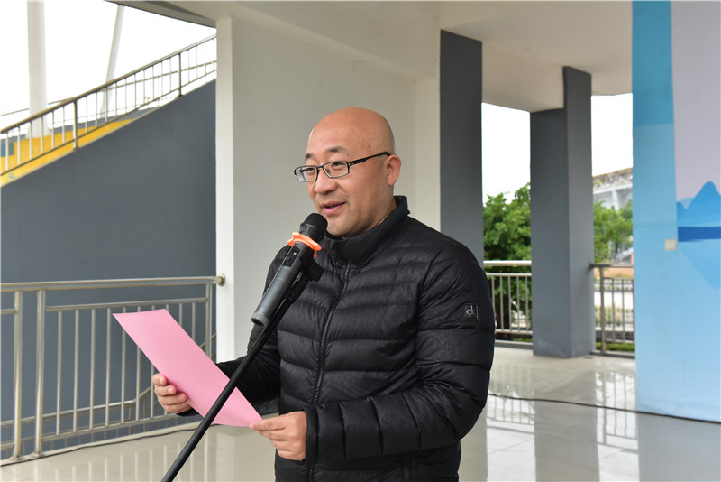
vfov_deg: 31.9
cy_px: 241
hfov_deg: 46.4
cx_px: 360
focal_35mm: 42
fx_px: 841
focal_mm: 42
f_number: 7.1
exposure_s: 1/200
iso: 3200
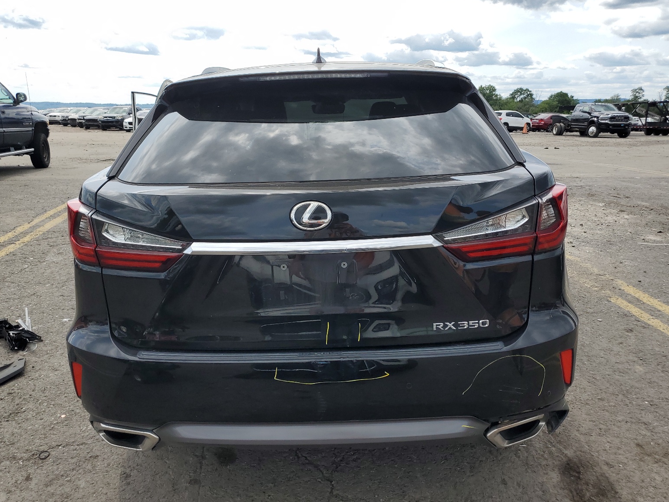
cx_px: 333
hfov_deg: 65.3
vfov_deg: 51.4
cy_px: 256
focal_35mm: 27
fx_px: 522
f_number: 1.5
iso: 50
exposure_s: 1/2500
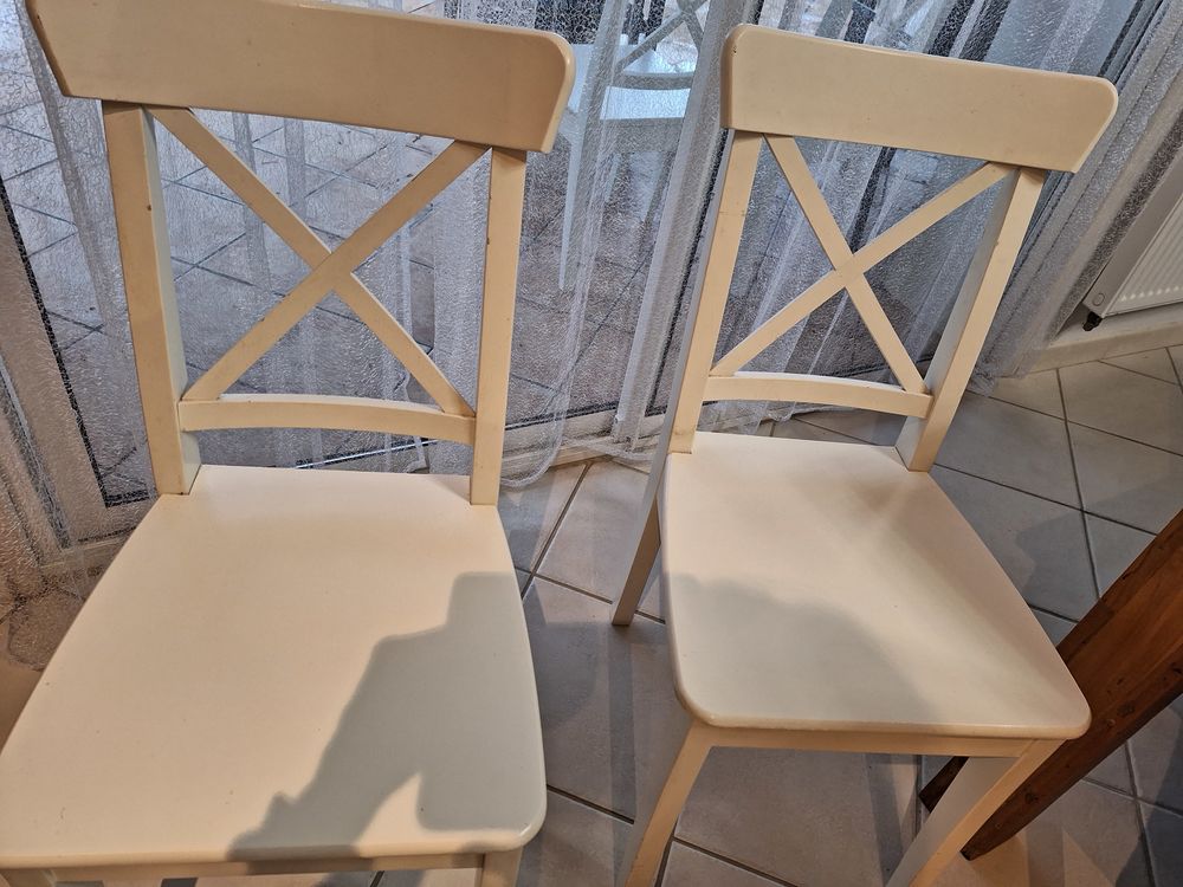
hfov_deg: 73.9
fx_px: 786
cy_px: 444
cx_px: 592
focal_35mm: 23
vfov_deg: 58.9
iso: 250
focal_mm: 5.54
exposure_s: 1/50
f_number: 1.8
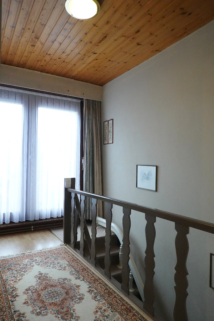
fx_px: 214
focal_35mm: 24
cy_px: 160
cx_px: 107
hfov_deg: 53.1
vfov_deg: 73.7
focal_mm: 9
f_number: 2.8
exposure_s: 1/320
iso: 1600
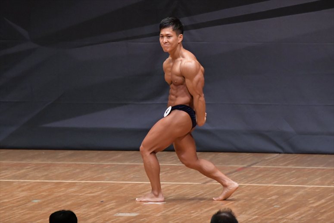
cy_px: 112
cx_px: 167
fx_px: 2921
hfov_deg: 6.5
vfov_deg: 4.4
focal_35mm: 315
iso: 6400
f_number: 5.6
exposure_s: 1/400
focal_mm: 210
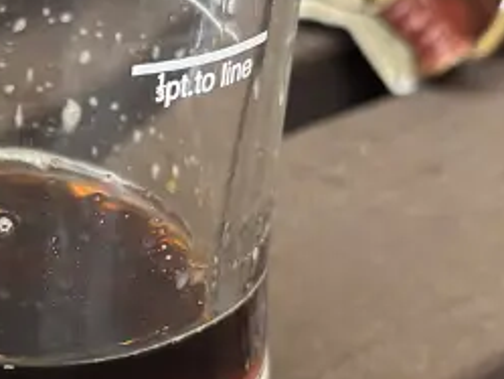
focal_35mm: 107
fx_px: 1559
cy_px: 365
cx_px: -95
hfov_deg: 17.5
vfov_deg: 13.7
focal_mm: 5.96
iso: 100
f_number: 1.6
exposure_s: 1/100
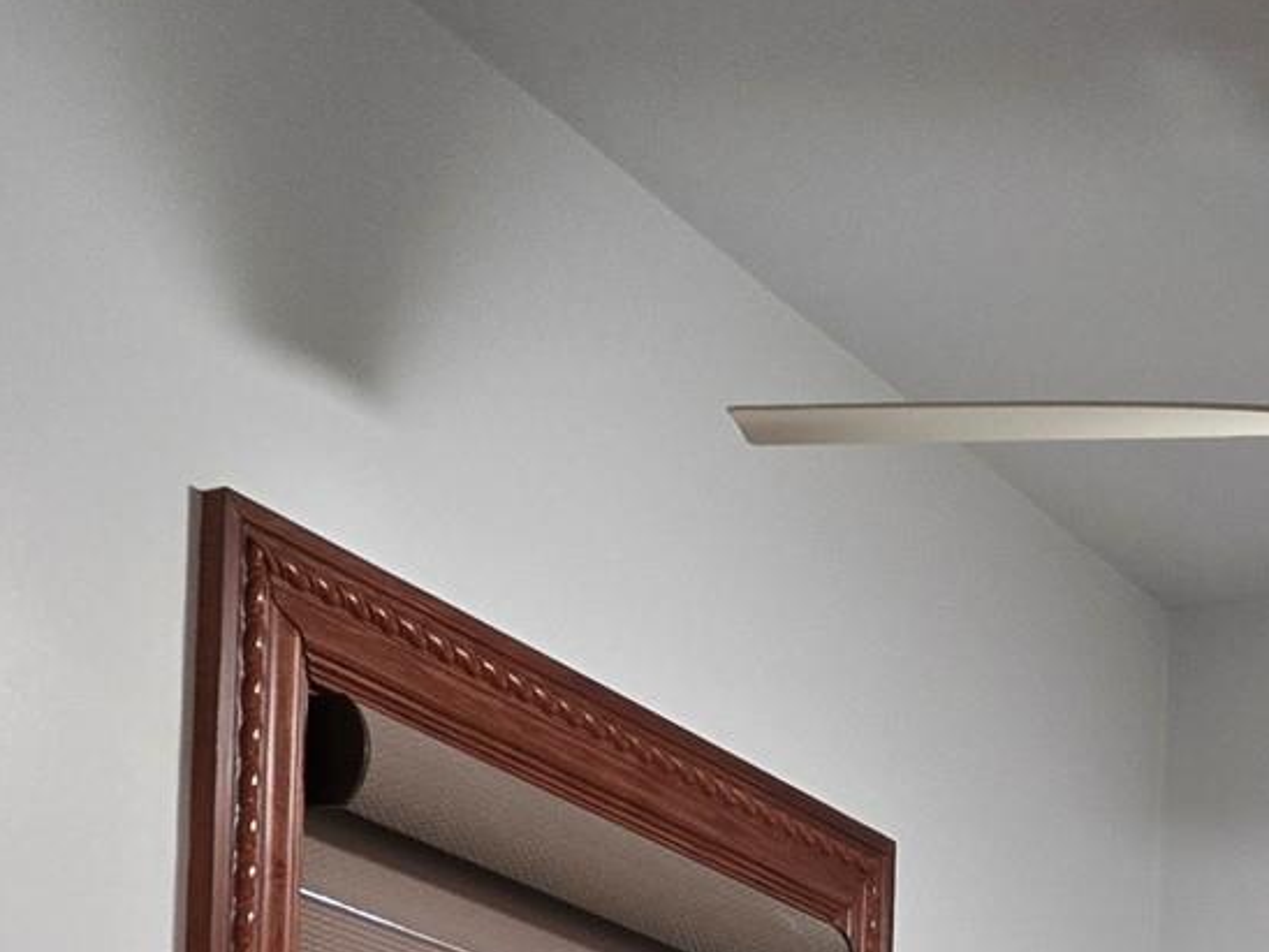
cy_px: 1675
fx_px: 3153
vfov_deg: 15.1
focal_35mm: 86
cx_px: 1549
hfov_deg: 21.1
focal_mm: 5.4
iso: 250
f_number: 1.8
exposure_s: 1/120
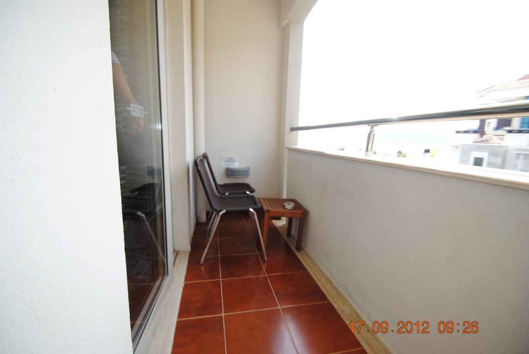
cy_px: 177
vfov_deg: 77.5
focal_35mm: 15
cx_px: 264
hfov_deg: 100.3
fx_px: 221
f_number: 4
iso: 100
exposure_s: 1/200
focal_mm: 10
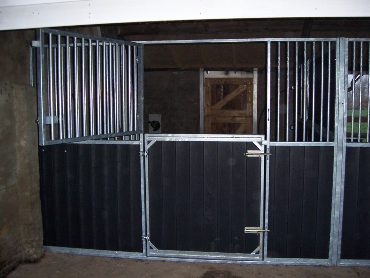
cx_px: 185
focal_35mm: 36
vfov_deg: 39.7
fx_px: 385
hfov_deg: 51.4
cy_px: 139
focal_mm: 6
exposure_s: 1/60
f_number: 3
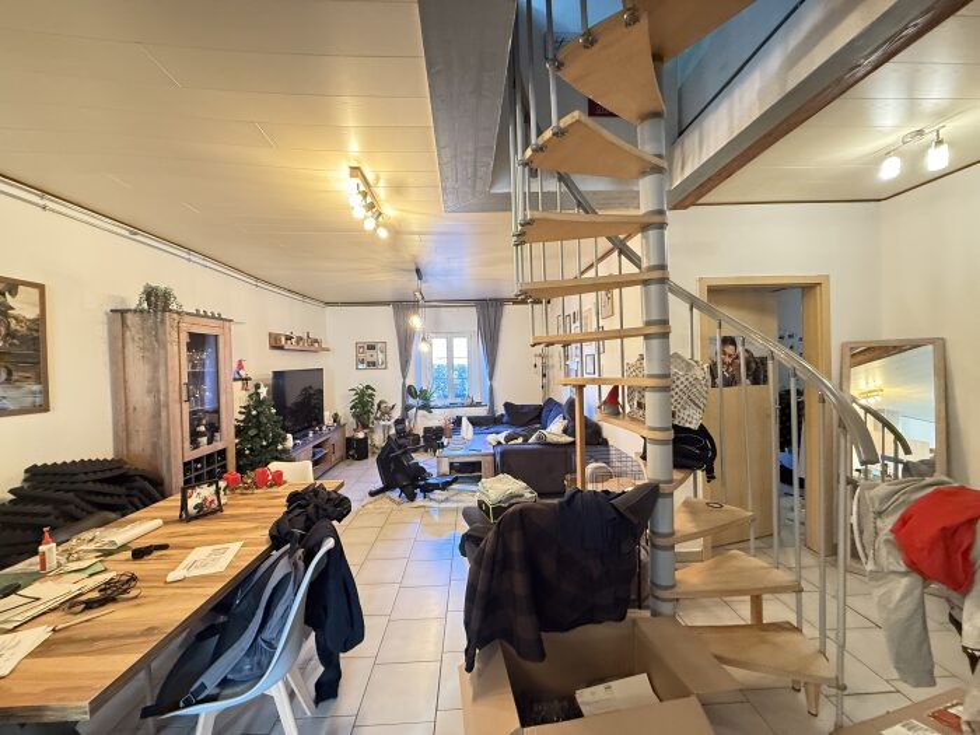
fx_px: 396
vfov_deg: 85.7
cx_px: 490
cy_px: 368
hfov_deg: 102.1
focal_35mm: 14
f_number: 2.2
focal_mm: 2.22
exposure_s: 1/50
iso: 640
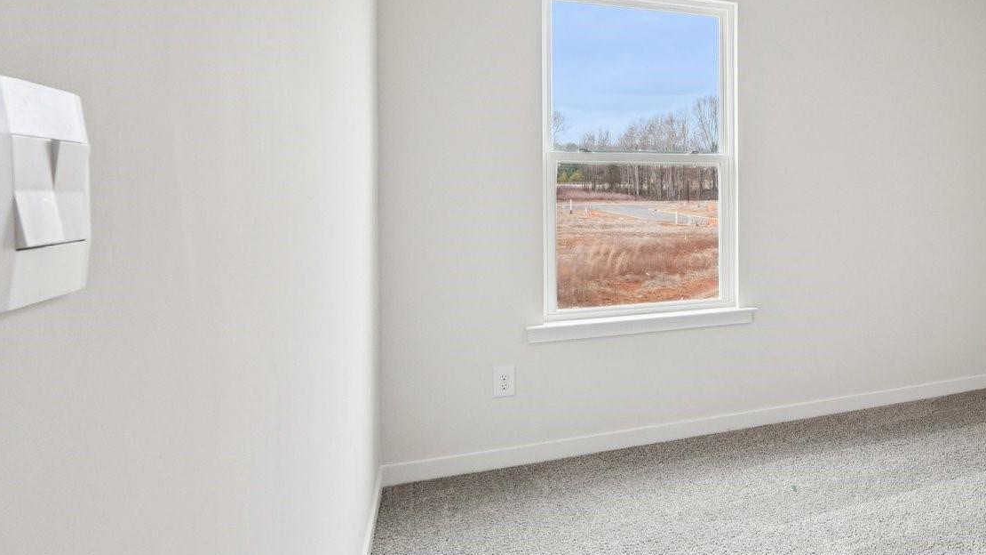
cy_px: 205
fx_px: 758
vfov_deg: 39.9
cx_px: 862
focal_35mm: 29
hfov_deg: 58.0
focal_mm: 10
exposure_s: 1/30
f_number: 8
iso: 400
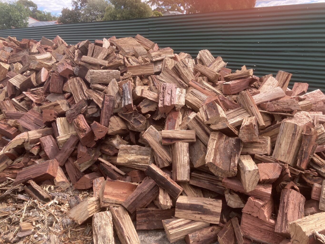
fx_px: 263
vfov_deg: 49.8
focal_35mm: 28
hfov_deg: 63.4
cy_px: 122
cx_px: 162
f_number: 1.8
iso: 20
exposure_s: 1/378
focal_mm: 3.99
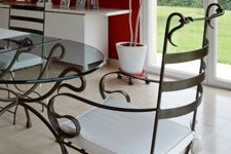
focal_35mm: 47
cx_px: -36
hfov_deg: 34.7
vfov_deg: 26.3
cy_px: -17
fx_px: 302
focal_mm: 10
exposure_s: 1/125
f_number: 5.6
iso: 220
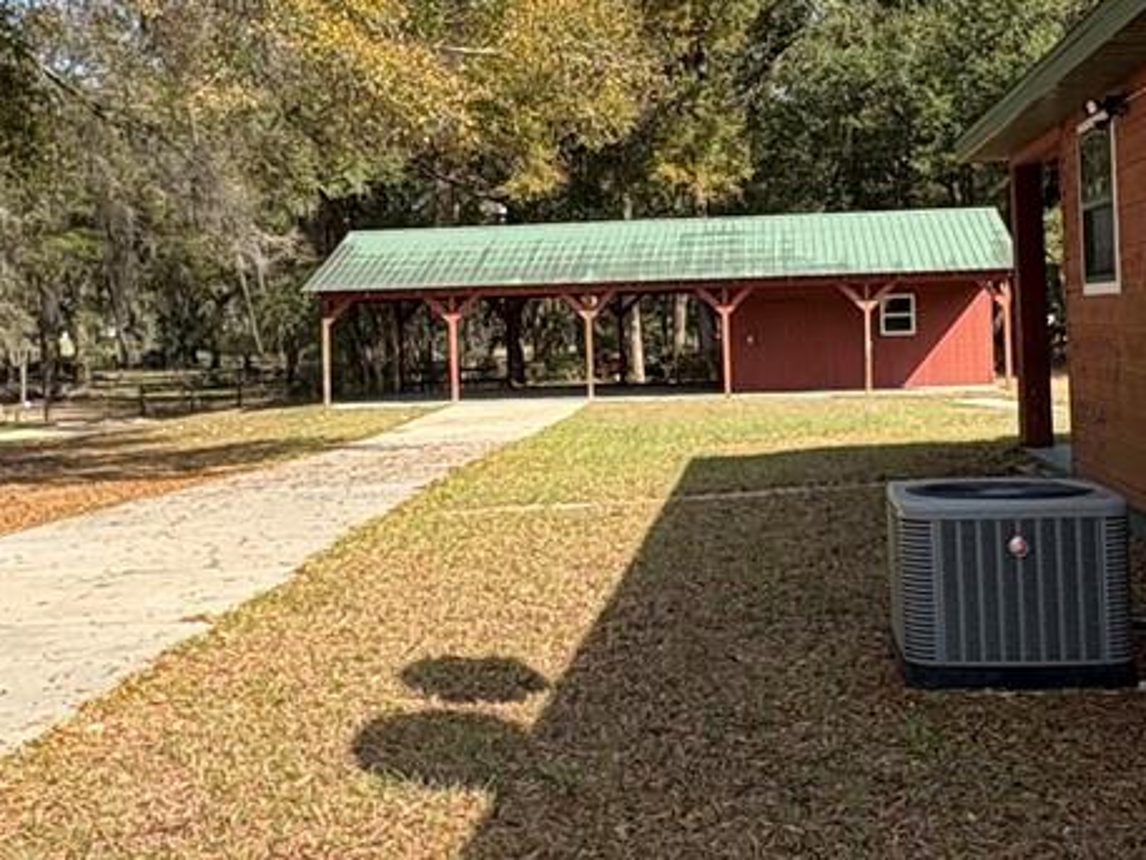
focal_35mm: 49
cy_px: 281
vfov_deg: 29.5
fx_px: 1623
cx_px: 584
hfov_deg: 38.9
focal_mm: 2.22
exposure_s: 1/849
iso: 40
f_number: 2.2
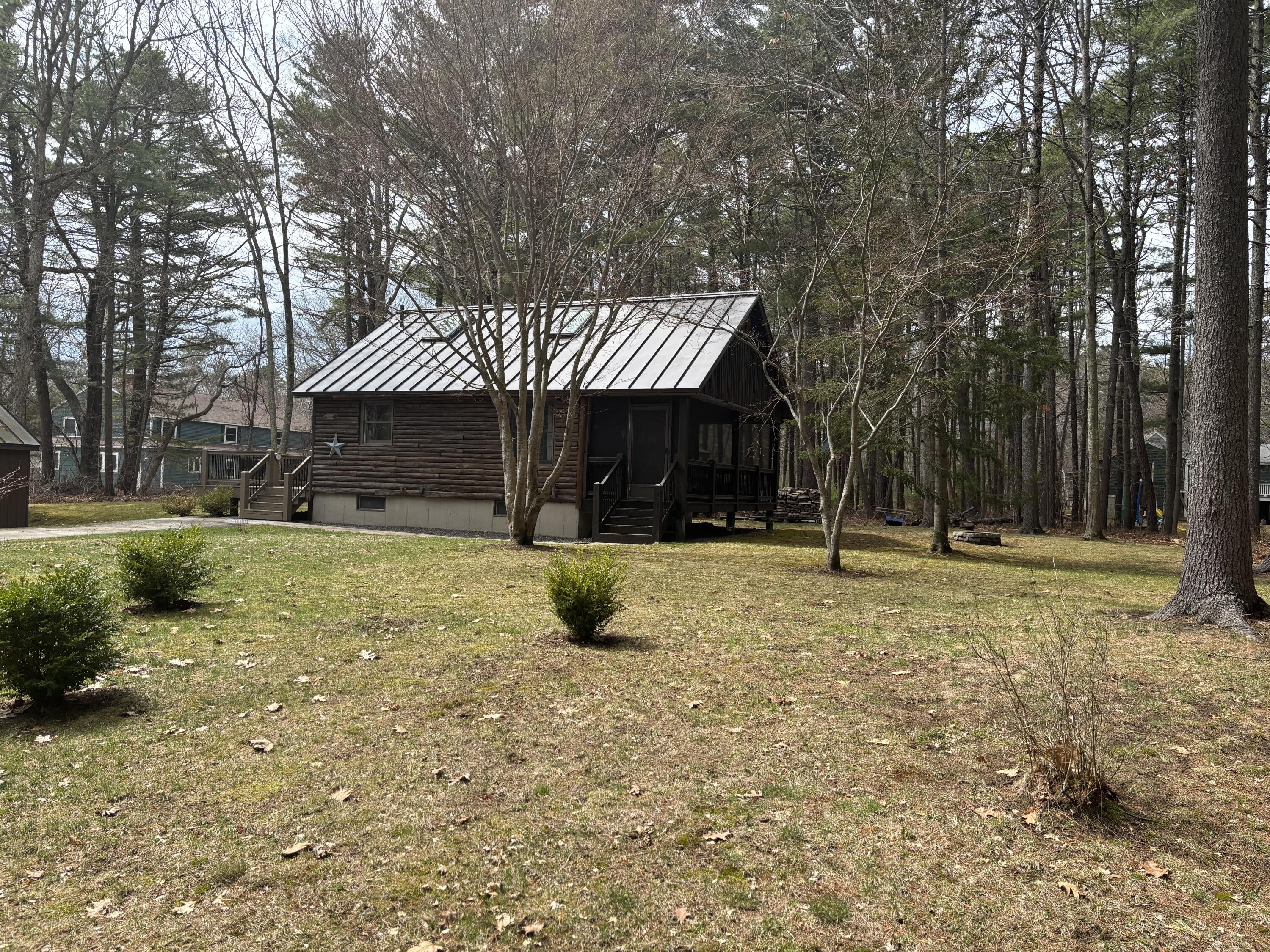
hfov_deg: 67.3
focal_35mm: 26
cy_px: 476
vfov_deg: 53.1
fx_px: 954
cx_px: 635
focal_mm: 5.96
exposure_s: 1/1616
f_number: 1.6
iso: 50
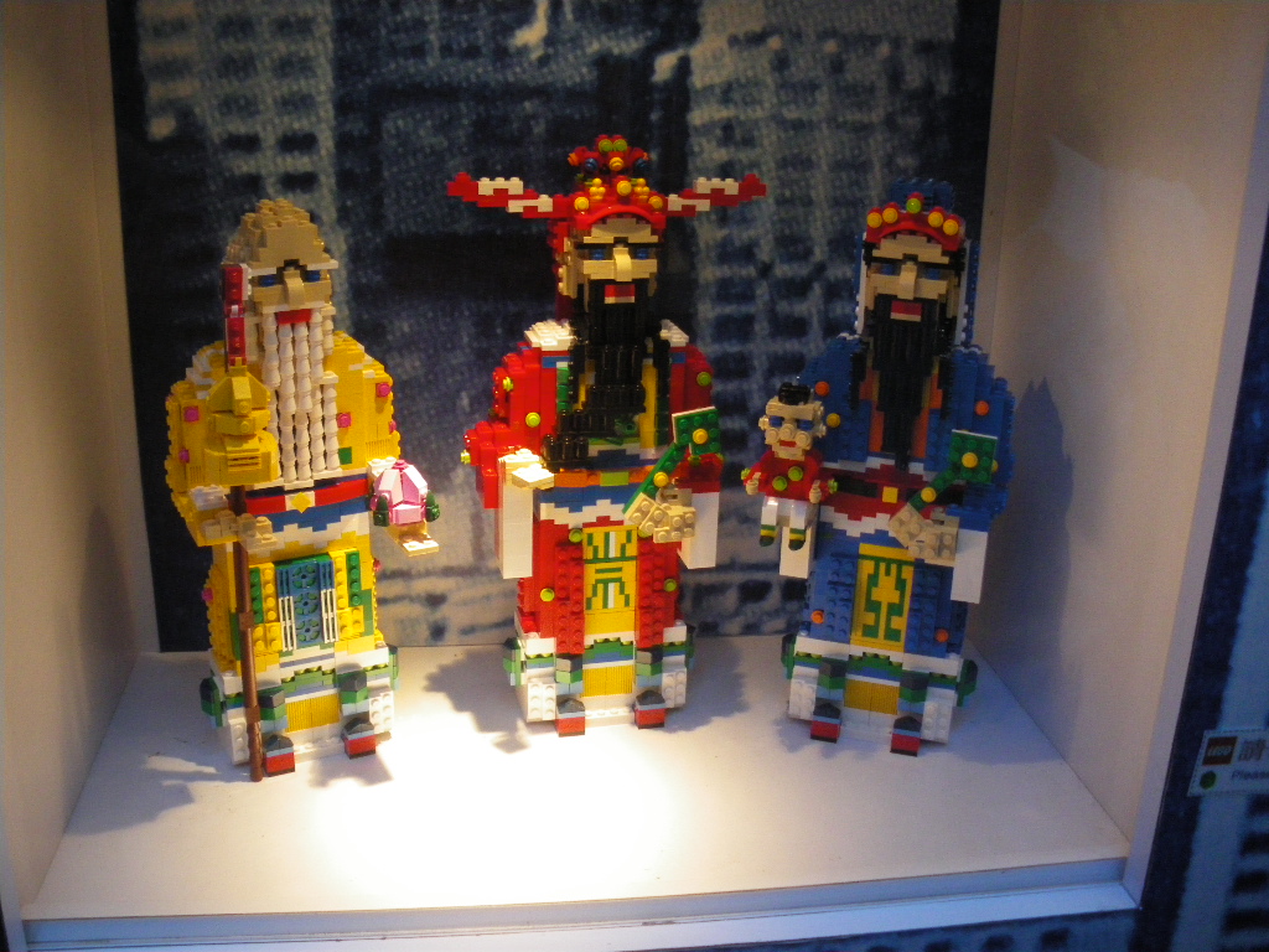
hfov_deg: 51.4
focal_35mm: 36
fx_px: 1320
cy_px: 476
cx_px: 634
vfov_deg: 39.7
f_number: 3.5
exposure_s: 1/160
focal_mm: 6.3
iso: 400
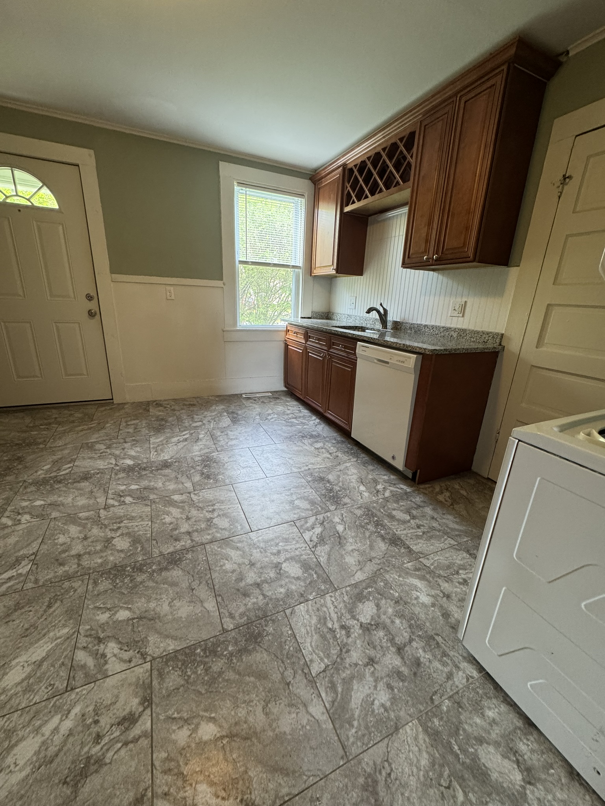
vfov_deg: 102.1
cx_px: 302
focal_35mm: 14
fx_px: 326
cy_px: 403
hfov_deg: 85.7
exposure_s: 1/60
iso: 250
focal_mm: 2.22
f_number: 2.2
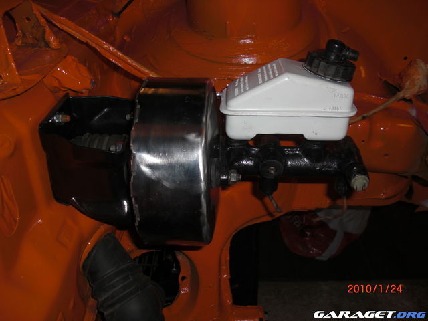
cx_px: 214
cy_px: 160
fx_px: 445
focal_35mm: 36
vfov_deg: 39.7
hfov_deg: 51.4
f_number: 2.8
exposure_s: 1/60
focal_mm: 6.3
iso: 50
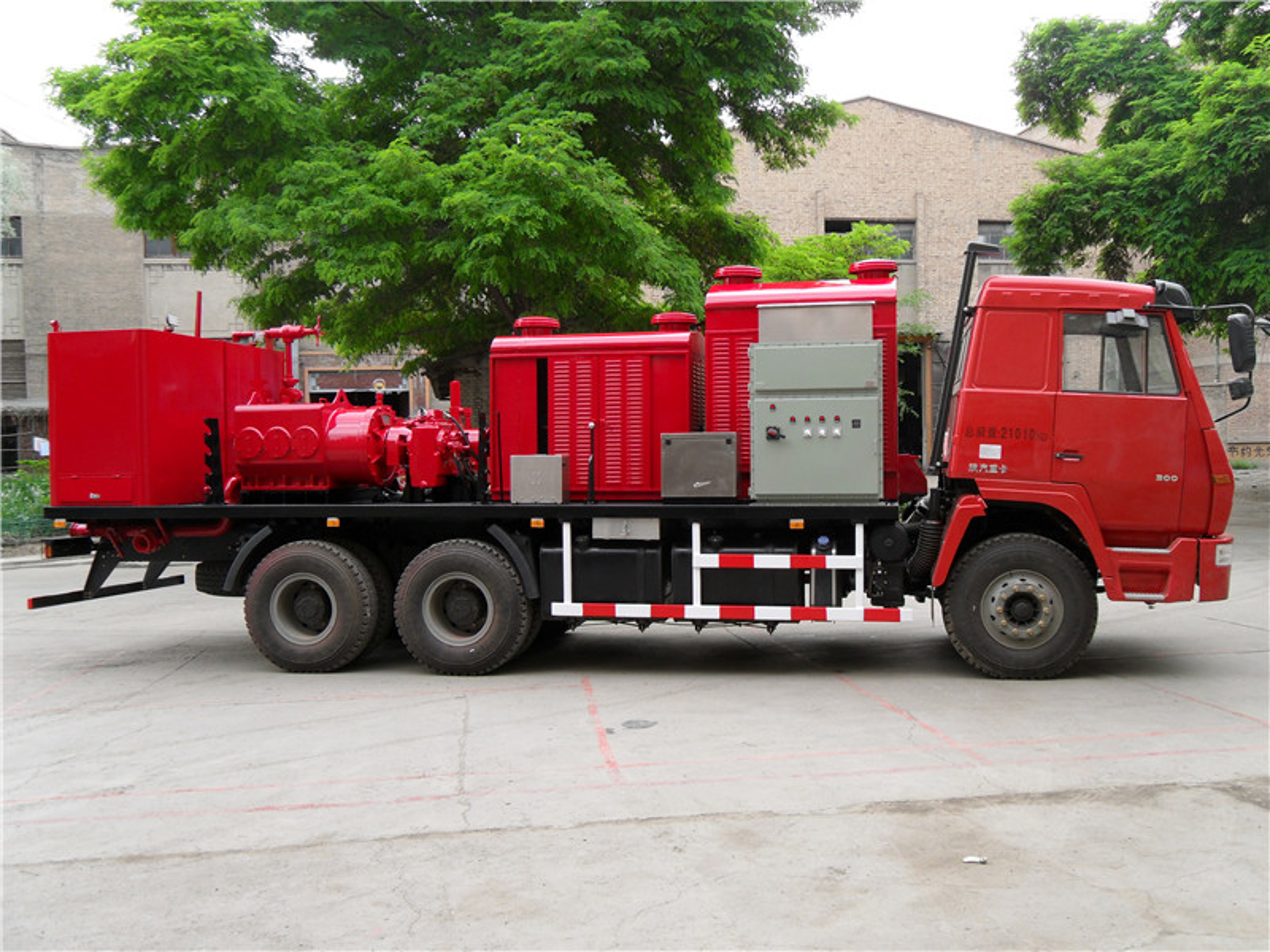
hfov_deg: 54.0
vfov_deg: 41.8
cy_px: 476
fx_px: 1247
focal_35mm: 34
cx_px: 635
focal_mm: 6
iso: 80
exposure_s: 1/90
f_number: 3.6
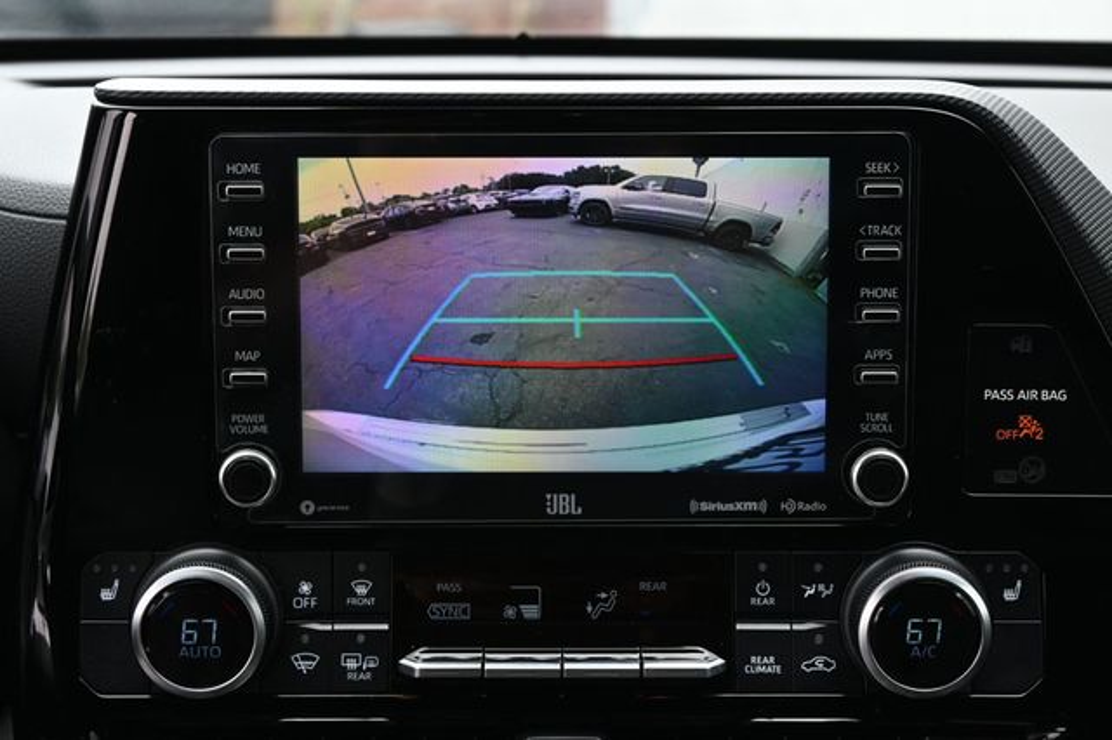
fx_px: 2130
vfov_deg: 19.7
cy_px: 370
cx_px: 556
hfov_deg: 29.3
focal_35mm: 69
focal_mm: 46
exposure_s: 1/125
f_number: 6
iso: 720
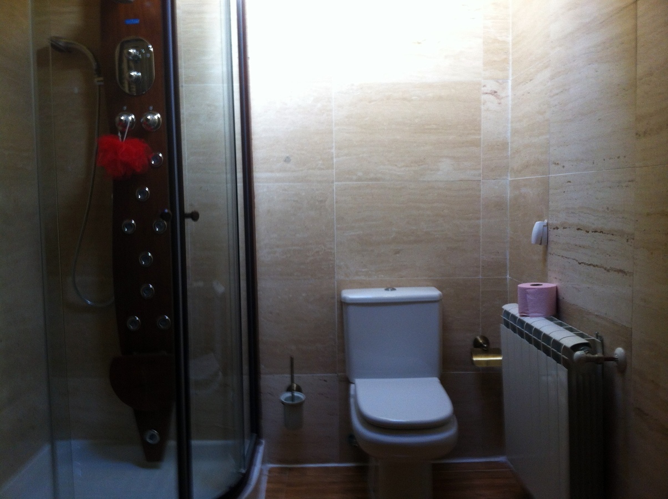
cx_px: 334
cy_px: 250
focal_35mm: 35
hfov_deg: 52.7
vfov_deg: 40.6
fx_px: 675
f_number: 2.8
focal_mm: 3.85
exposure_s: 1/15
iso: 125
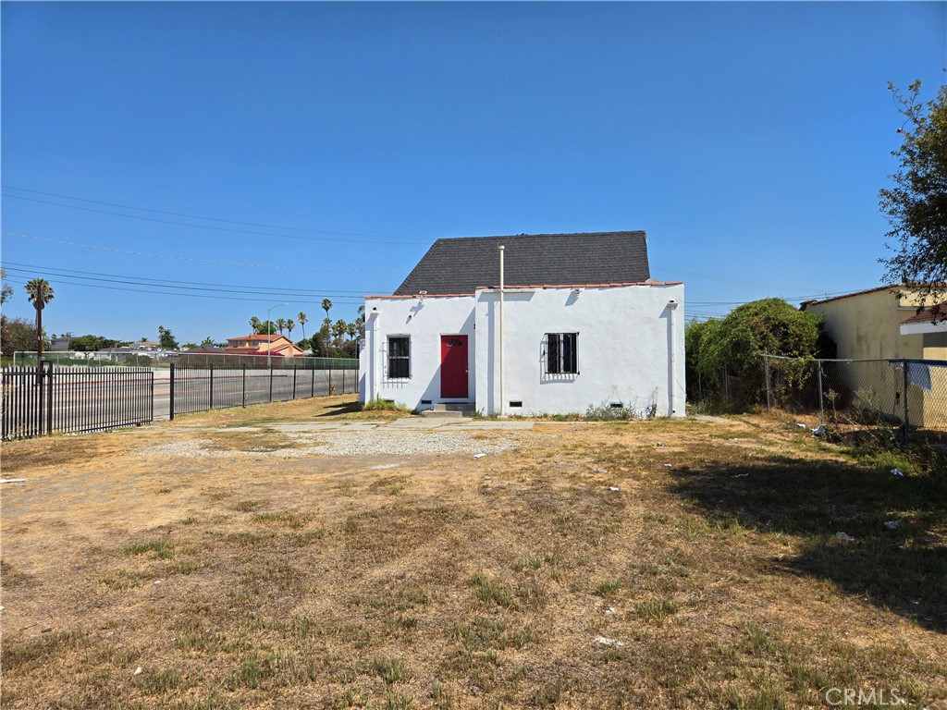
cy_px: 355
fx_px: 629
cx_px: 474
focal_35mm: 23
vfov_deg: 58.9
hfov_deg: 73.9
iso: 25
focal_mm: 5.4
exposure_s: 1/2456
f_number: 1.8
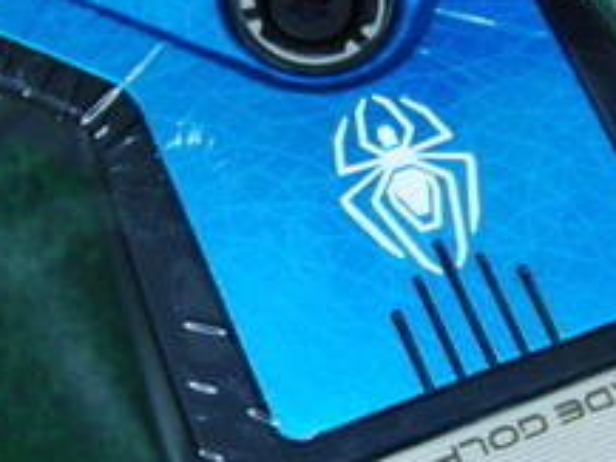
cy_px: 213
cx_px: 372
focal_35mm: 109
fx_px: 1941
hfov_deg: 18.0
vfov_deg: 13.6
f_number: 3.6
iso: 320
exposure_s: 1/80
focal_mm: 6.42
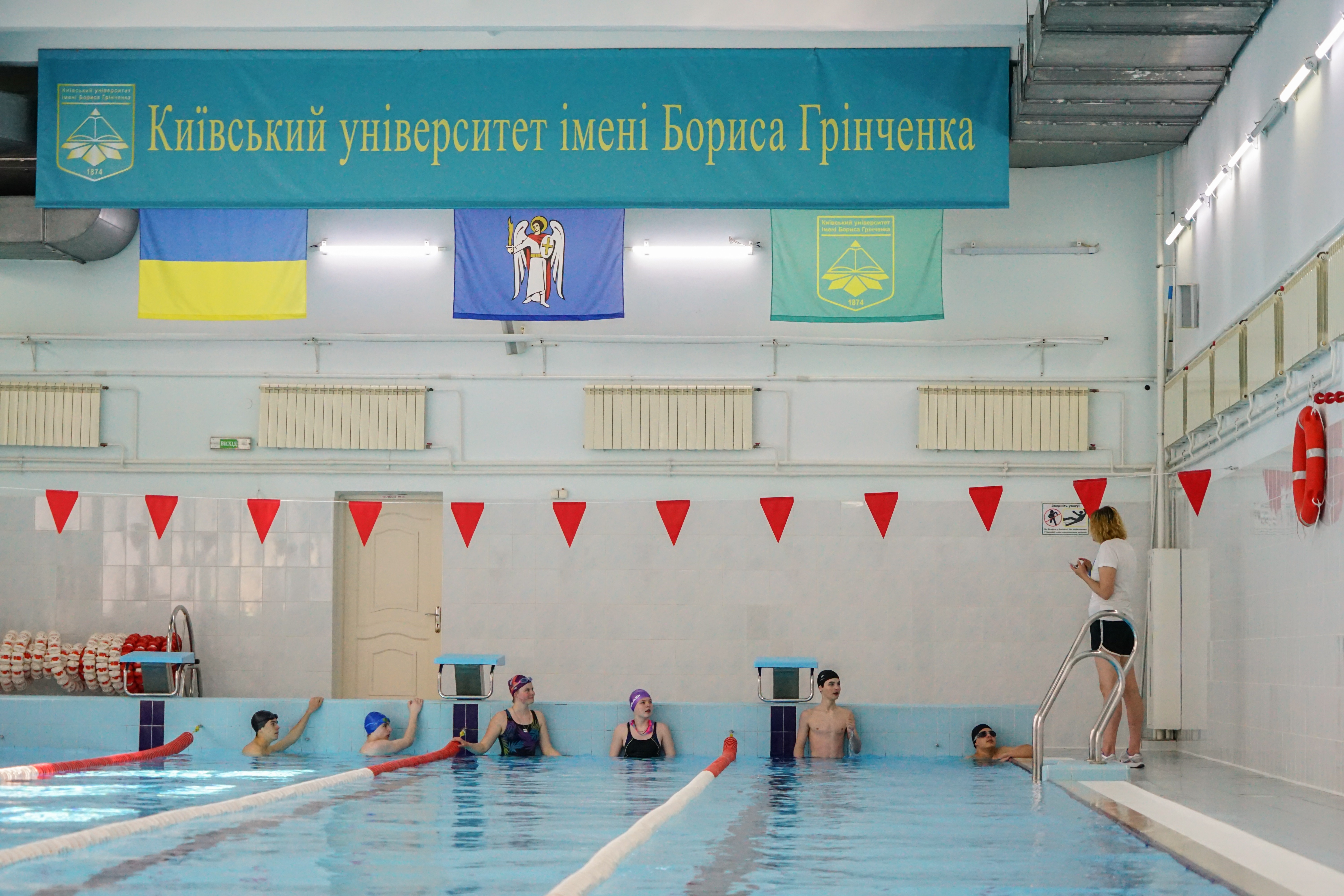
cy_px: 448
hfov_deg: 24.5
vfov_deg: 16.5
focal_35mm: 83
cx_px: 672
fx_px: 3098
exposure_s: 1/500
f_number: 5.6
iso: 5000
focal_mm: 83
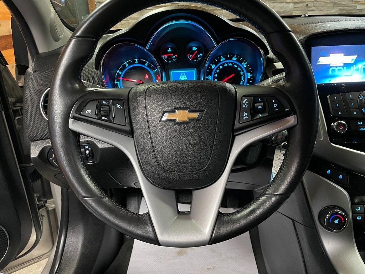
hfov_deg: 67.3
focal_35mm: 26
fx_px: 274
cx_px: 182
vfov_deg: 53.1
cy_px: 137
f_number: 1.6
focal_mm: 4.2
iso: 640
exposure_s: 1/30
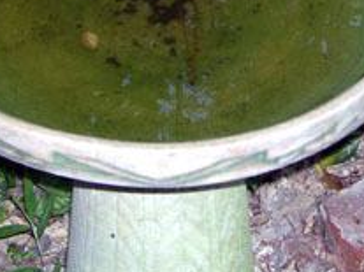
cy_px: -21
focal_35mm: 139
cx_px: 202
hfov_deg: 14.2
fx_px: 1461
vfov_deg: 10.5
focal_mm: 9.1
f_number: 3.4
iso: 183
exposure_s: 1/60.1
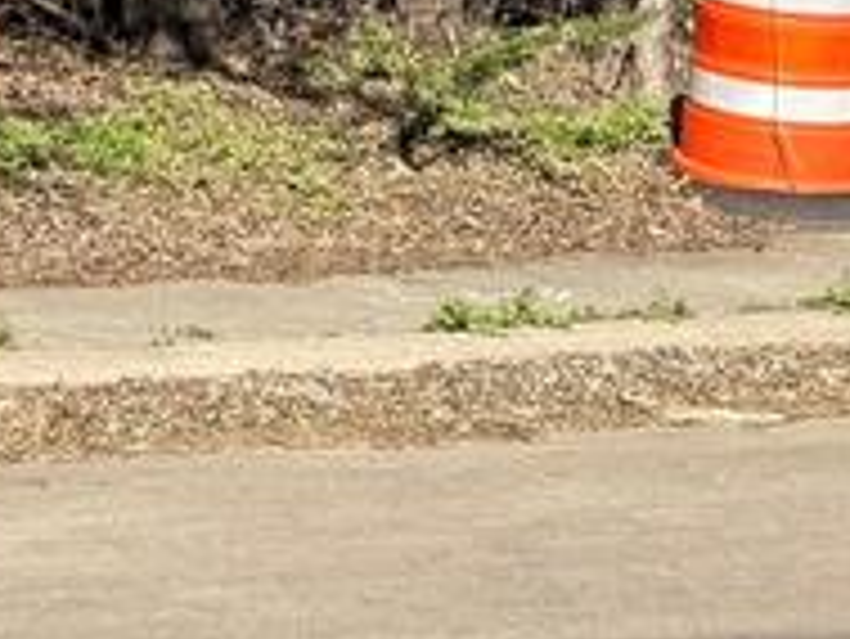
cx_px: -1075
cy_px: -216
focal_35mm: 130
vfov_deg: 11.1
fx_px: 3194
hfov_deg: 12.5
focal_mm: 6.76
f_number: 1.78
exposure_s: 1/3953
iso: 80
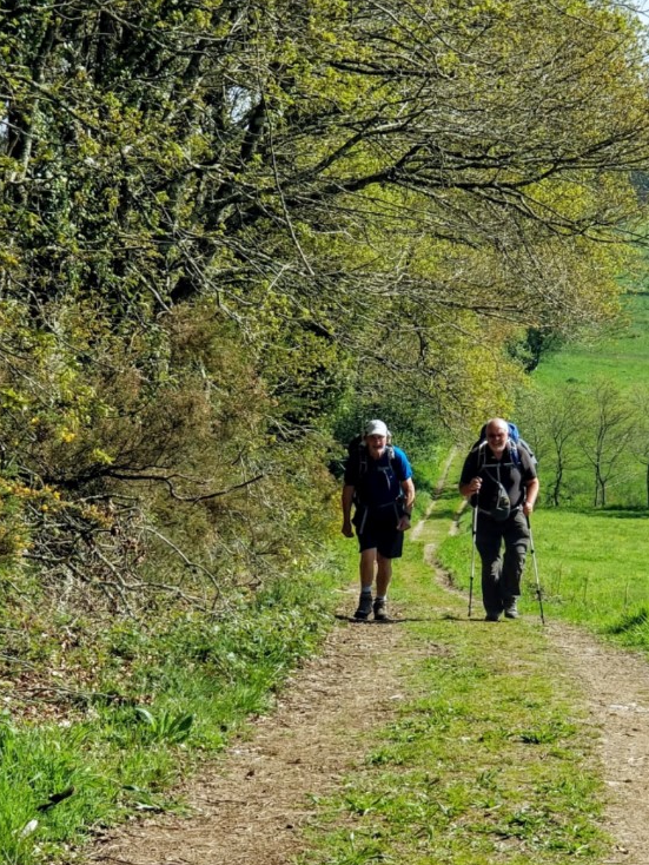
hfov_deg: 14.5
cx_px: 355
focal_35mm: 102
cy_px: 610
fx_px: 2548
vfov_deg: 19.2
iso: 25
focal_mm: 6
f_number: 2.4
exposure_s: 1/509
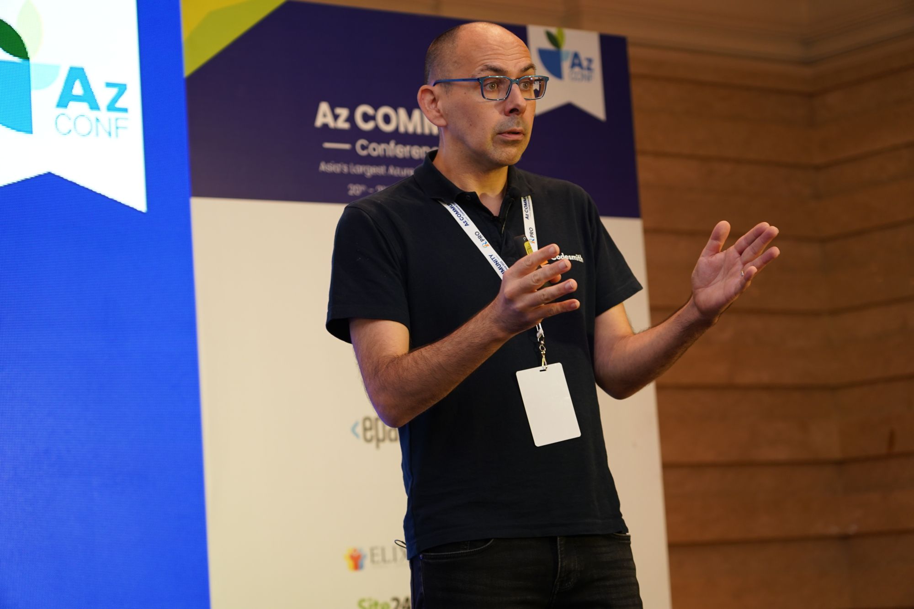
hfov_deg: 22.1
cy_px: 304
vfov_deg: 14.9
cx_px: 457
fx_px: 2335
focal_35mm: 92
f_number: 4
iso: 640
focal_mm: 92
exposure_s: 1/125
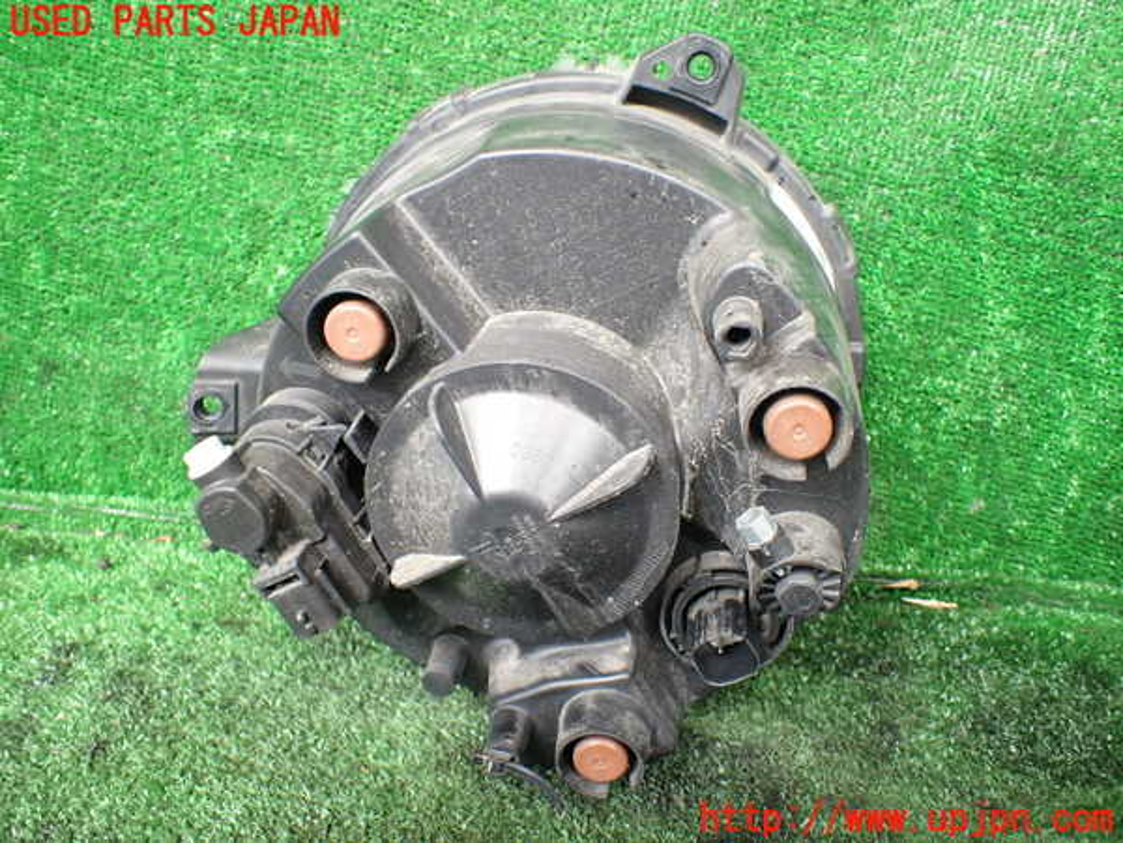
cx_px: 562
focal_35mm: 30
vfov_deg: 46.8
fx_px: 973
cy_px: 422
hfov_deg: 60.0
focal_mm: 5.4
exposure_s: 1/125
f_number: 2.3
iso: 250
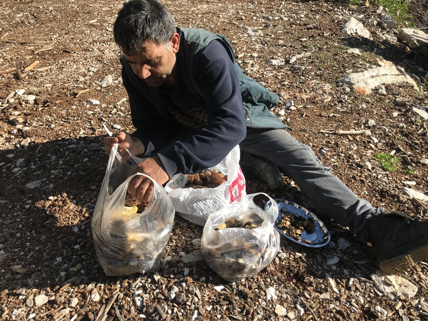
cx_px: 214
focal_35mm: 28
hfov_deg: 63.4
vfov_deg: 49.7
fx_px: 346
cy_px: 160
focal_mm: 3.99
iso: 20
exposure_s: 1/1140
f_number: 1.8
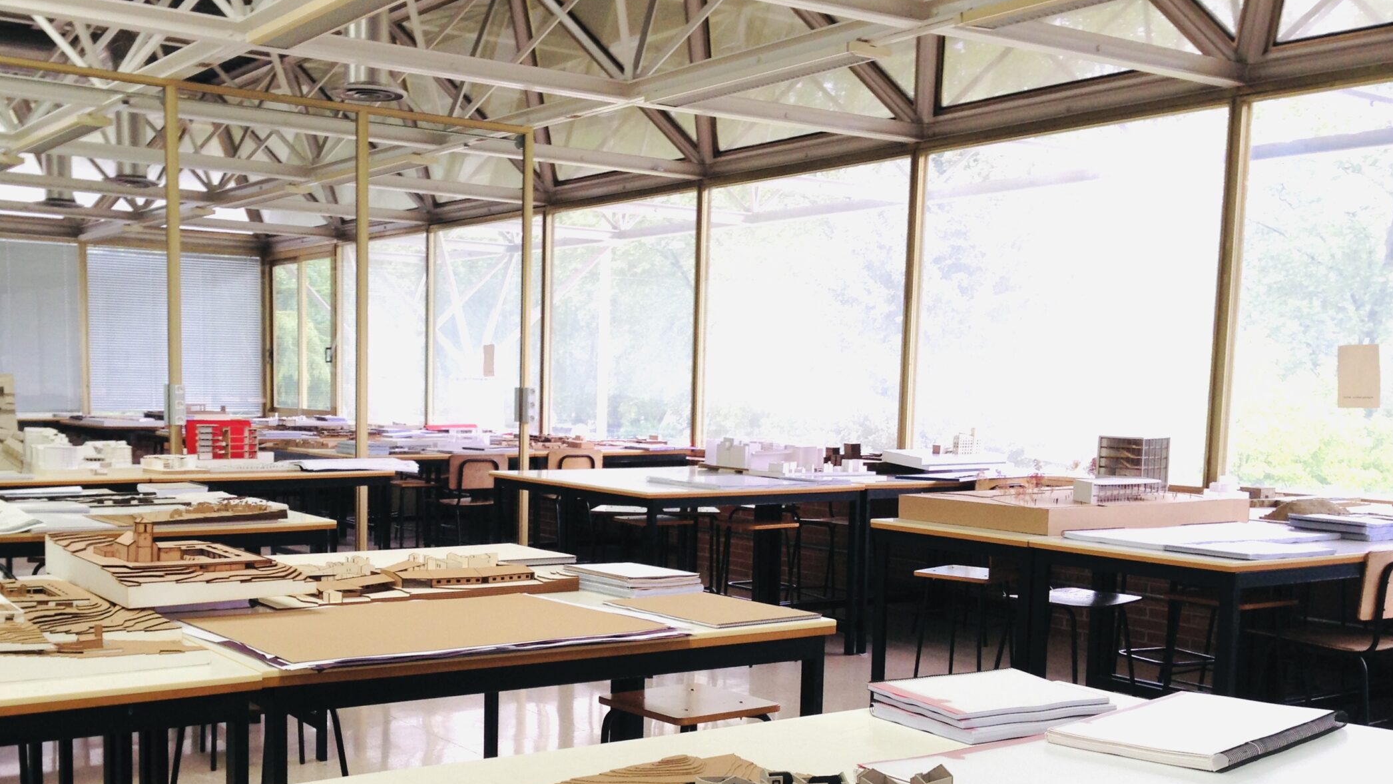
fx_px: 1625
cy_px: 556
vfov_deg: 26.9
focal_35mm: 44
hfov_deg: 46.2
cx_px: 565
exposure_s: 1/30
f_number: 2.4
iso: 50
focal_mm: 4.13
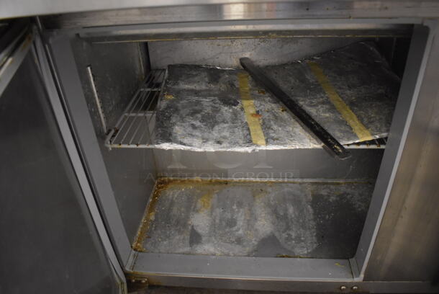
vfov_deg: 48.0
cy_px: 147
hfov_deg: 67.3
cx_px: 220
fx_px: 330
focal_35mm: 27
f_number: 3.5
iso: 2800
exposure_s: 1/30
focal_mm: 18
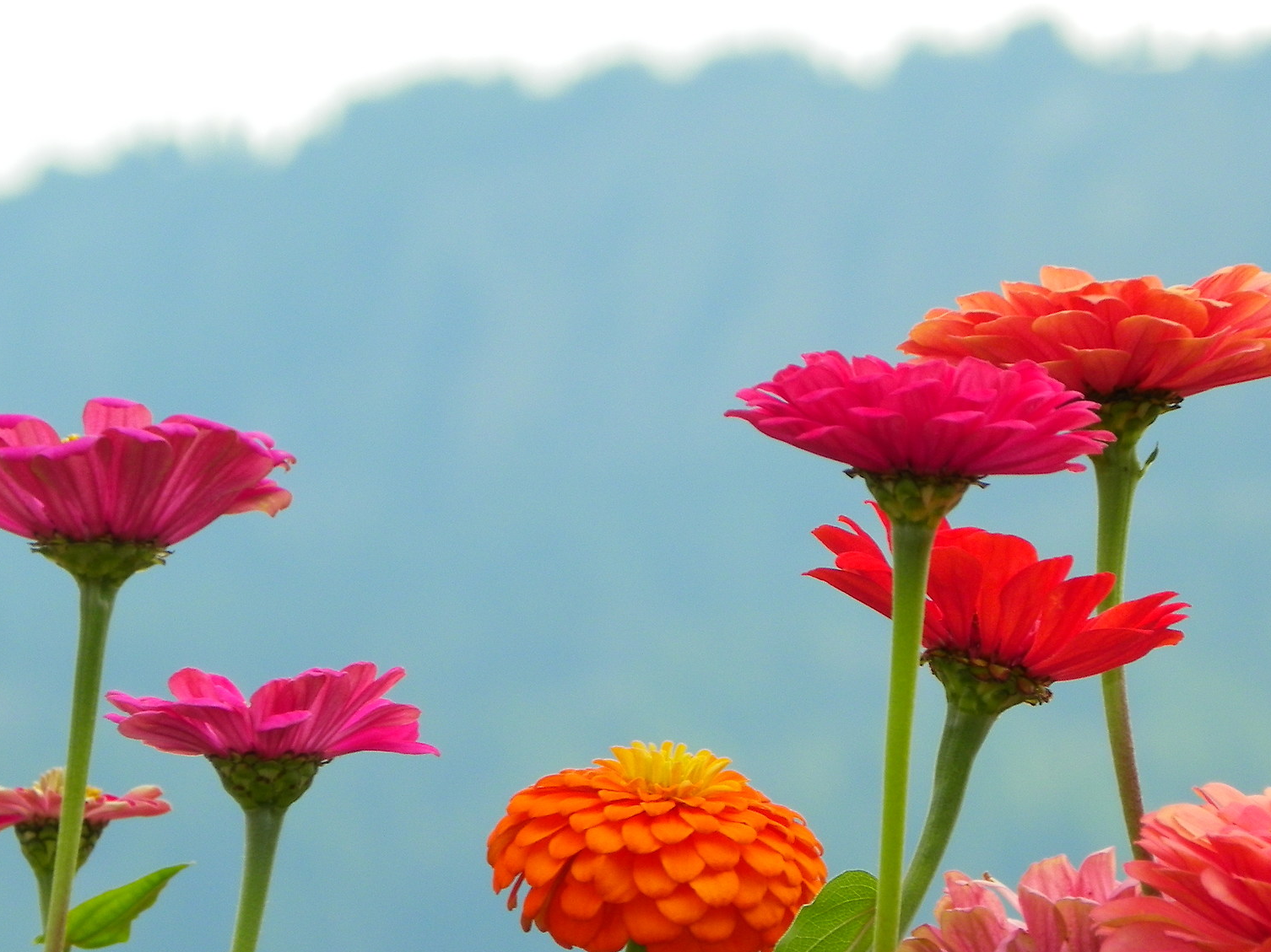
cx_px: 760
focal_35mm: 537
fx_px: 19714
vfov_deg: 2.8
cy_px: 705
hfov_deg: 3.7
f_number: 5
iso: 64
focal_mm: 59.9
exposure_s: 1/160
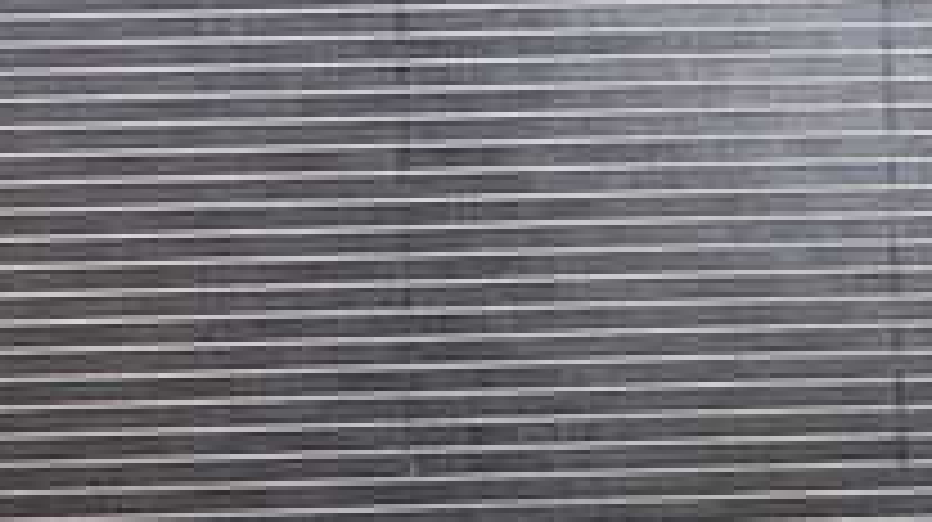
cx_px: 608
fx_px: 1951
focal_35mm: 79
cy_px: 50
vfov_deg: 15.1
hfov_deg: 26.7
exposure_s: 1/60
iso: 160
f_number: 2
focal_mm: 4.5
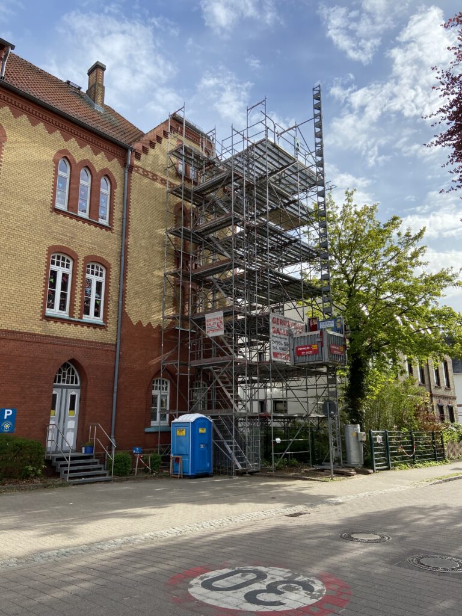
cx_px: 231
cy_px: 308
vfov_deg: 67.3
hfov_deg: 53.1
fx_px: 463
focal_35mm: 26
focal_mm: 4.25
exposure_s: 1/1996
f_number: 1.8
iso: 32
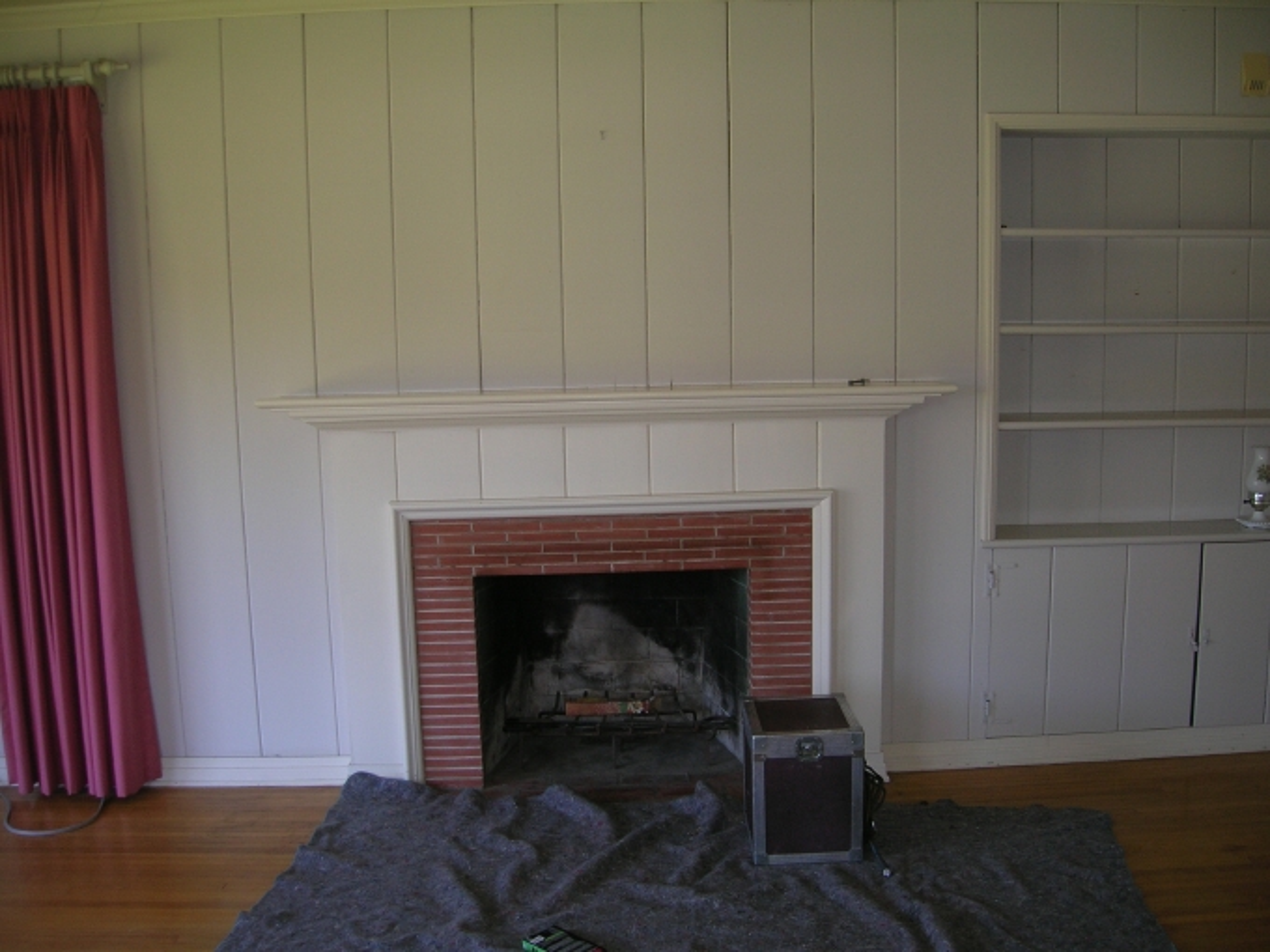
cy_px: 476
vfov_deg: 41.8
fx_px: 1247
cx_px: 635
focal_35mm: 34
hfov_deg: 54.0
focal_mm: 5.7
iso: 50
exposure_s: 1/30
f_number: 2.9
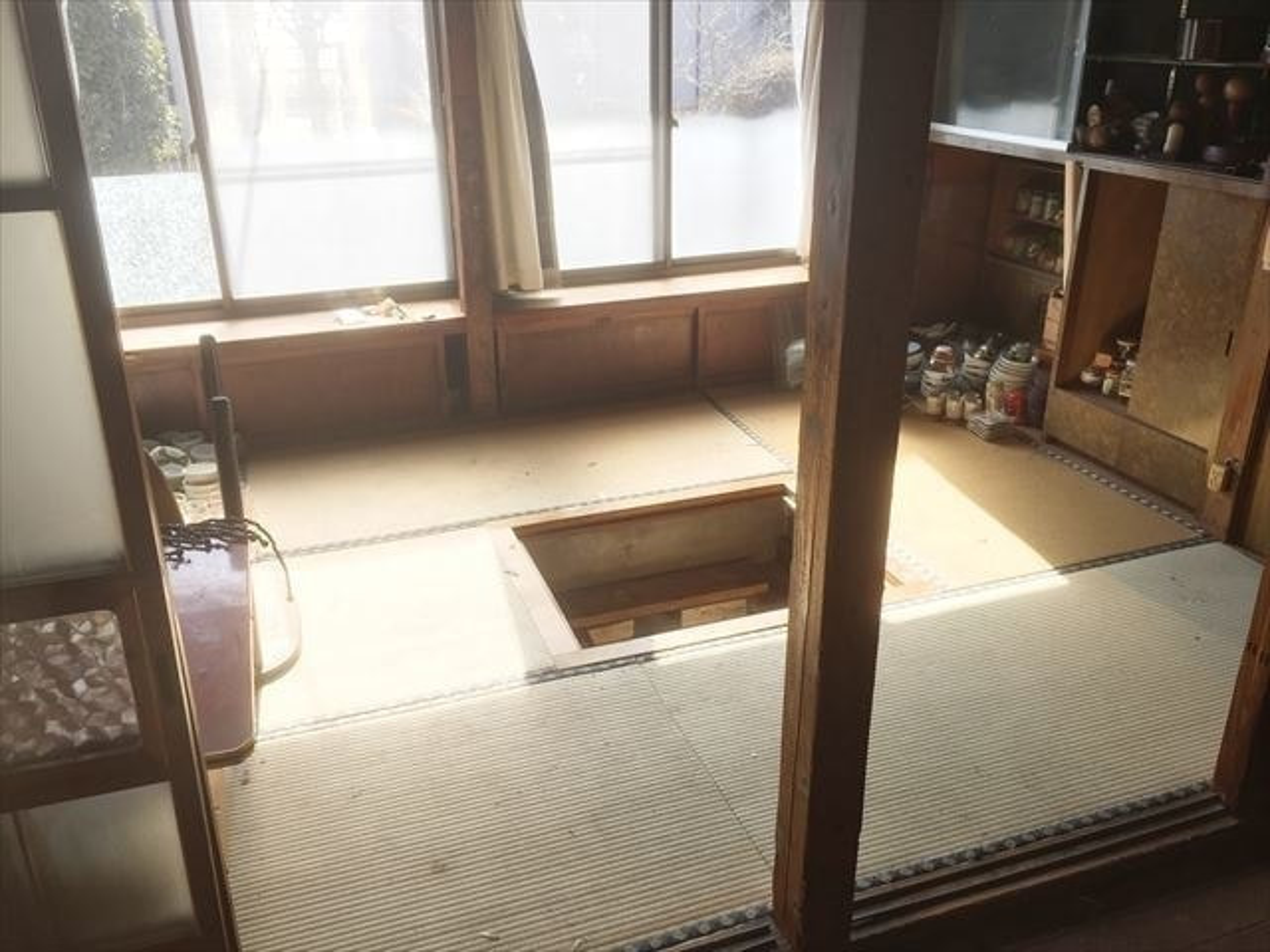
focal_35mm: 29
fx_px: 1064
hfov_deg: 61.7
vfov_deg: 48.2
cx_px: 635
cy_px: 476
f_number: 2.2
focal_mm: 4.15
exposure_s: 1/380
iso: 32
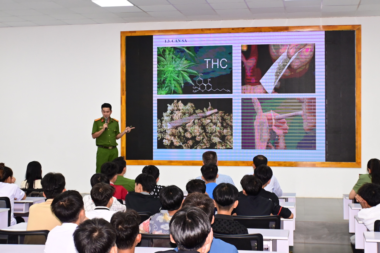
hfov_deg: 33.4
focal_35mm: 60
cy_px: 126
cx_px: 190
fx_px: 633
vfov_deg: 22.6
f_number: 4.5
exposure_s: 1/200
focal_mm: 40
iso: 2000
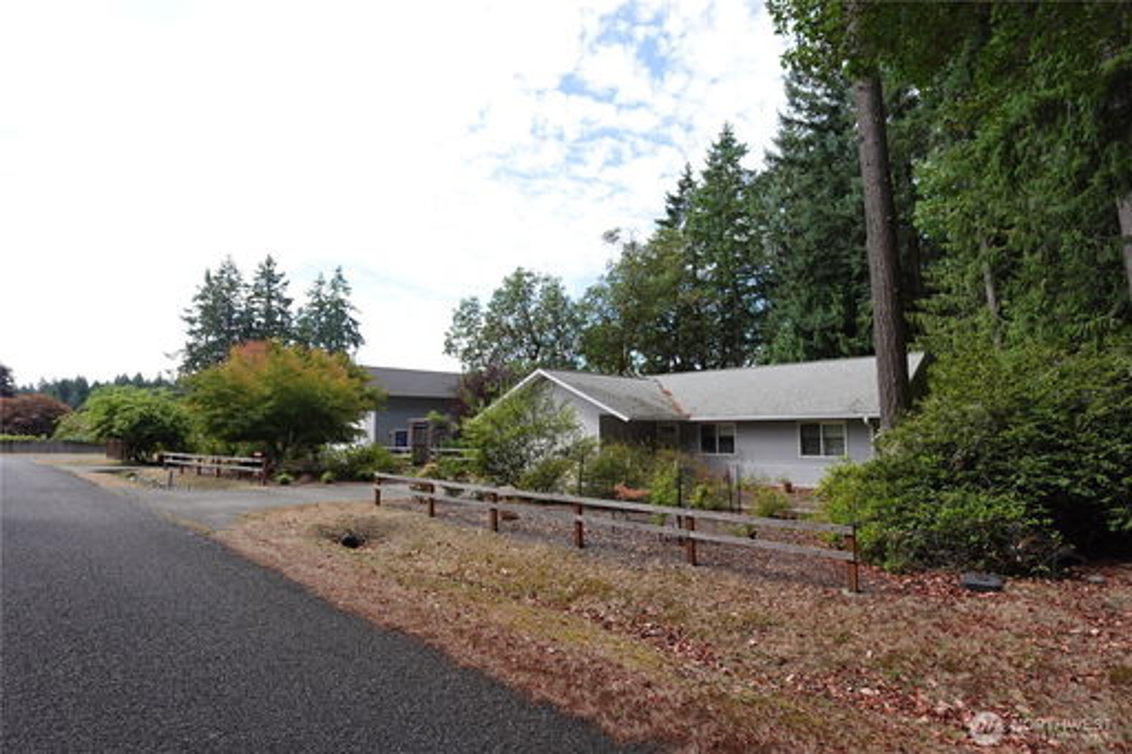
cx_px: 566
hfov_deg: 90.0
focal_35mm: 18
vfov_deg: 67.3
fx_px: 566
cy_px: 377
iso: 125
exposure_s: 1/250
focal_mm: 6.9
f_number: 1.8
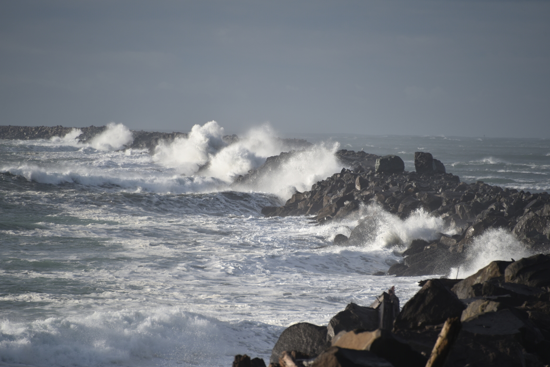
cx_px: 279
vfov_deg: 4.1
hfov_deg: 6.2
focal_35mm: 332
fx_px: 5071
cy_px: 200
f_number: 5.6
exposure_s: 1/640
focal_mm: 300
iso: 100
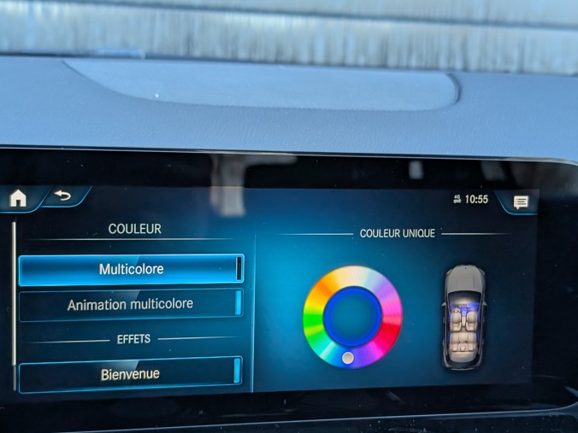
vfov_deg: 25.2
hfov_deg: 33.2
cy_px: 248
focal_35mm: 58
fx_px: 968
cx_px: 318
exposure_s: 1/265
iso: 163
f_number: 1.68
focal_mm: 6.9
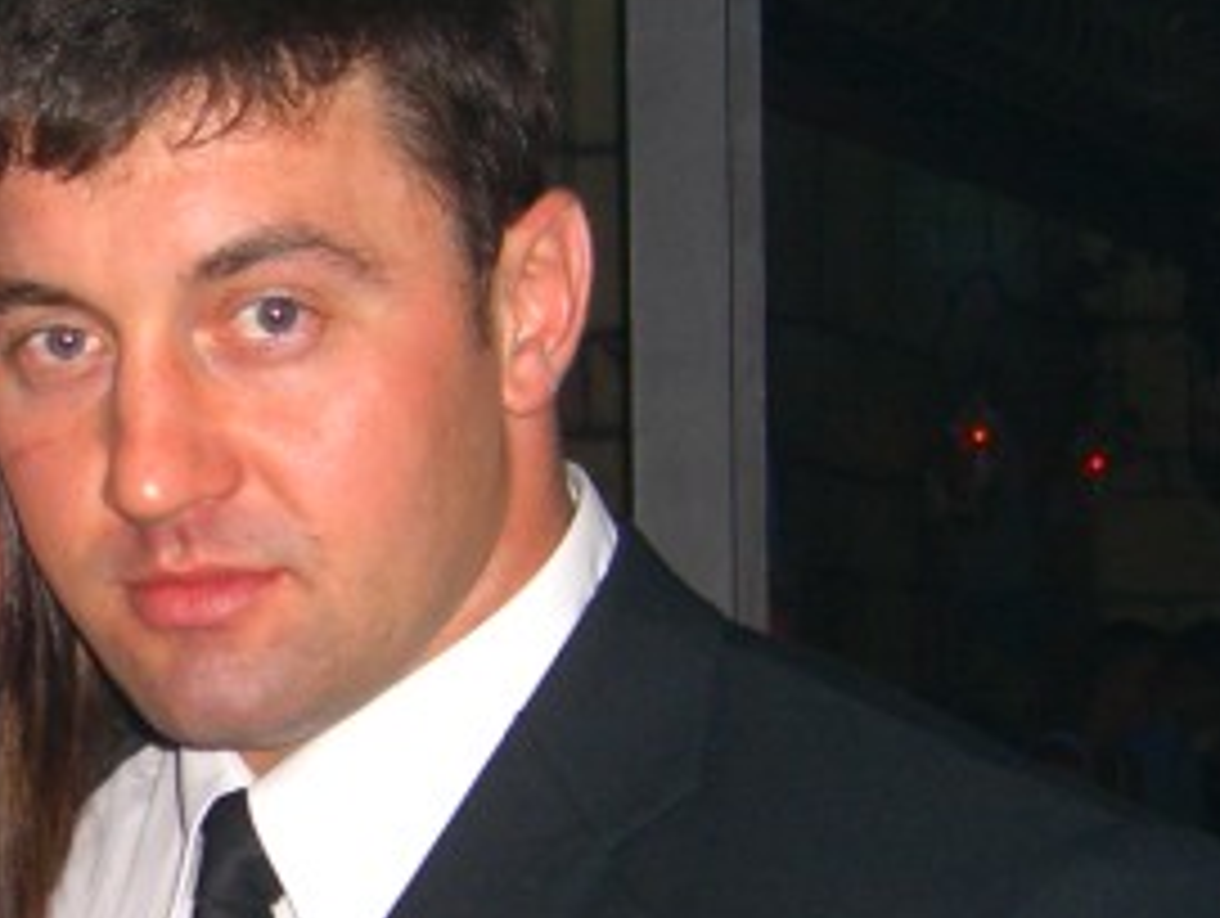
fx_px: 3953
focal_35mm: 112
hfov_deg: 17.1
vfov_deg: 13.1
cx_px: -5
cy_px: 878
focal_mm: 7.9
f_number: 2.8
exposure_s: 1/60
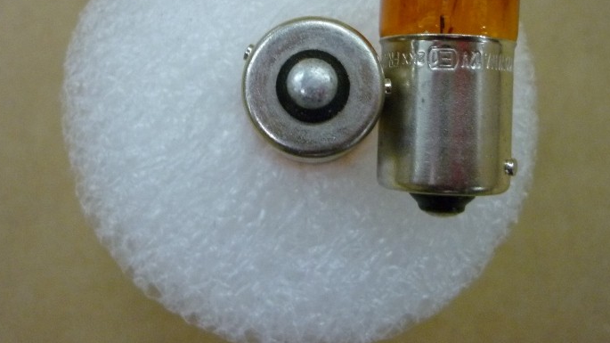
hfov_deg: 48.4
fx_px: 679
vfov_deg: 27.9
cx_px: 307
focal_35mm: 42
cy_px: 83
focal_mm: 5.5
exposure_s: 1/20
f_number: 2.8
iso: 400
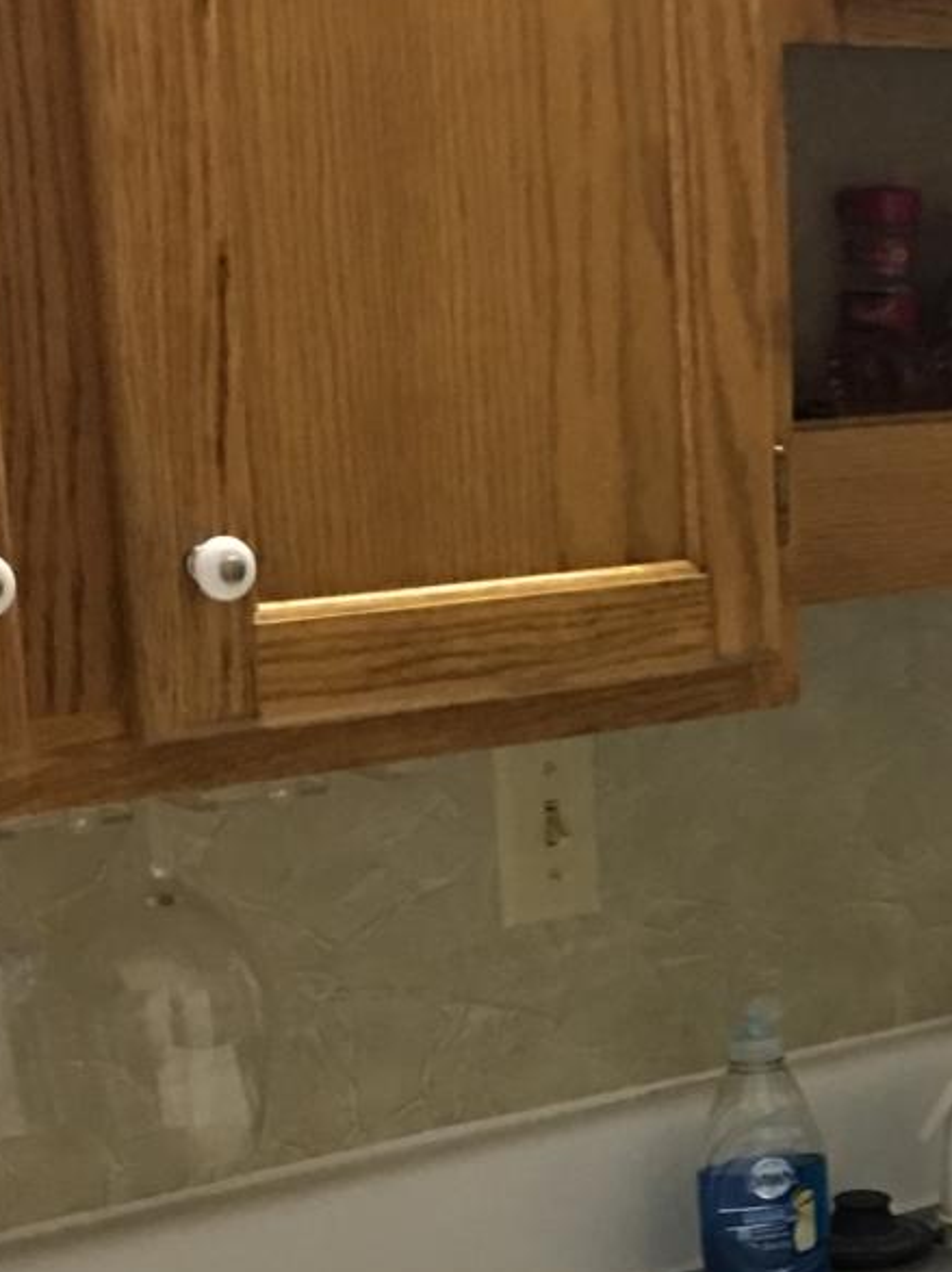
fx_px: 3633
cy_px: 1216
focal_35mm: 99
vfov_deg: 19.4
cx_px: 1403
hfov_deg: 14.0
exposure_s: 1/15
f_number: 2.2
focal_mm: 4.15
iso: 100
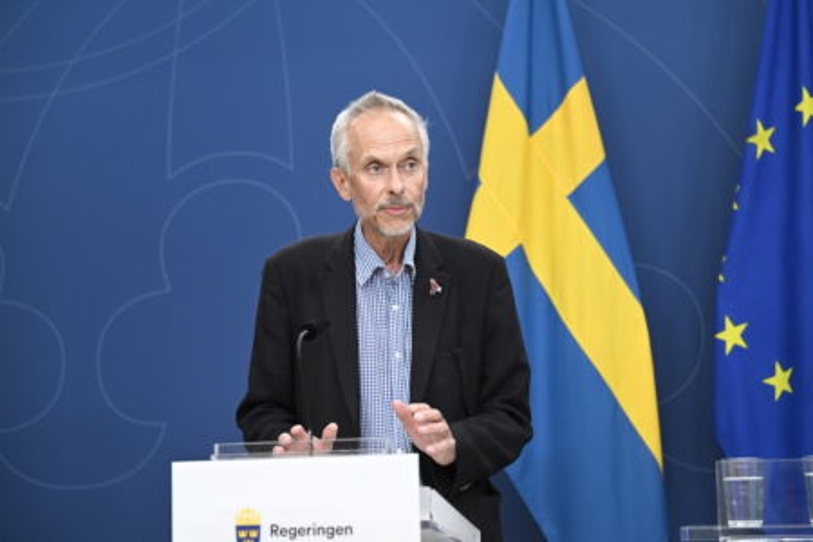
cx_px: 406
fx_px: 1603
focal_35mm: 71
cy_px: 271
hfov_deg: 28.5
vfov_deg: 19.2
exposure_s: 1/320
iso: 1600
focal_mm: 71
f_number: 3.2
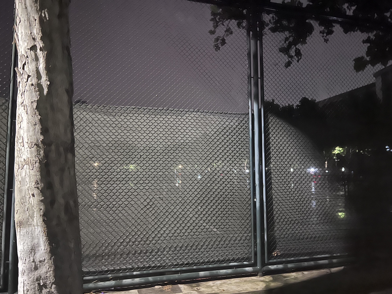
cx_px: 196
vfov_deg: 53.1
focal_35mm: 26
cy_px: 147
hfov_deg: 67.3
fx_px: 294
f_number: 1.5
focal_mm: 5.7
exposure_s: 1/17
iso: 1000
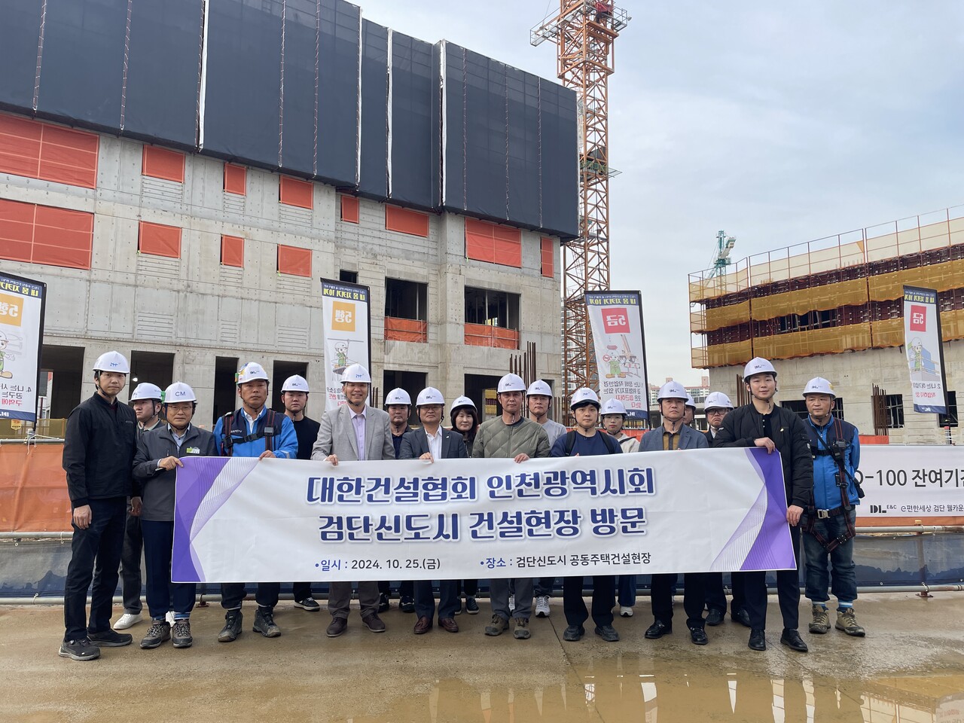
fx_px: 724
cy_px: 362
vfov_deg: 53.1
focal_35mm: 26
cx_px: 482
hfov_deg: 67.3
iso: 32
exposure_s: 1/1024
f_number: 1.6
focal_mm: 4.2
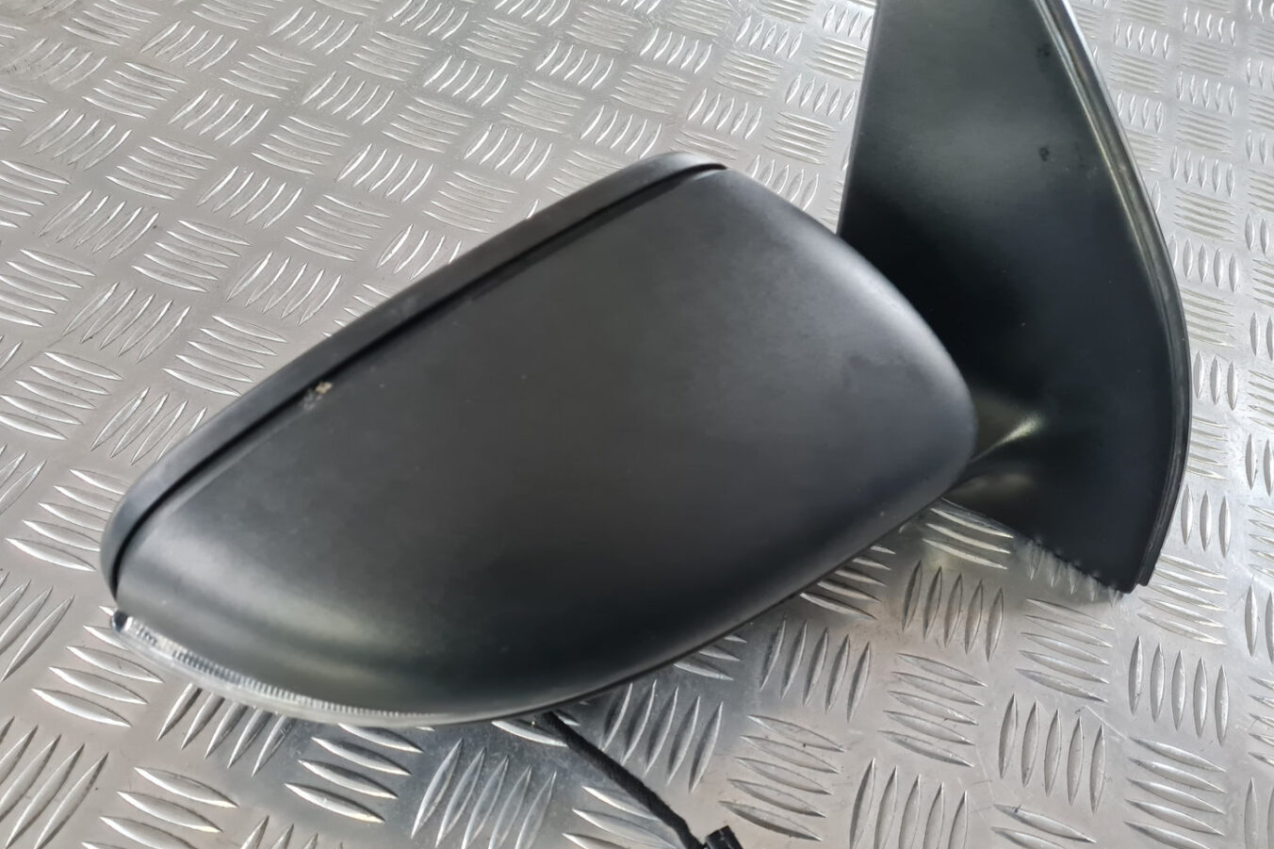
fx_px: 991
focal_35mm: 28
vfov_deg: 46.2
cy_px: 491
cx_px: 622
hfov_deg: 65.5
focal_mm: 5.4
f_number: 1.8
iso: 800
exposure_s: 1/50
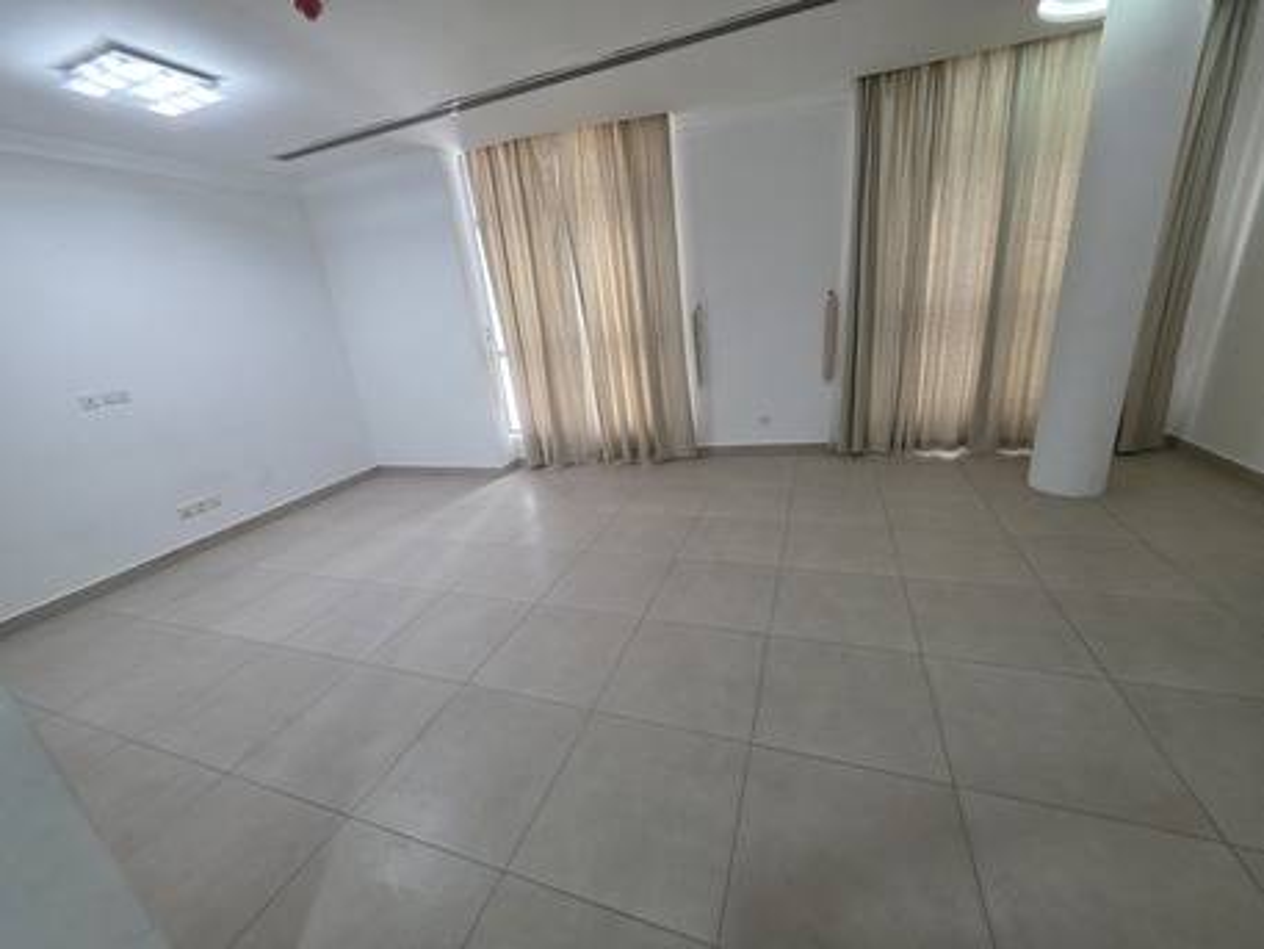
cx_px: 632
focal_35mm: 13
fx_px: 475
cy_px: 474
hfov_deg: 106.2
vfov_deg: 89.9
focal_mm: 2.2
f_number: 1.9
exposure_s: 1/100
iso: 320
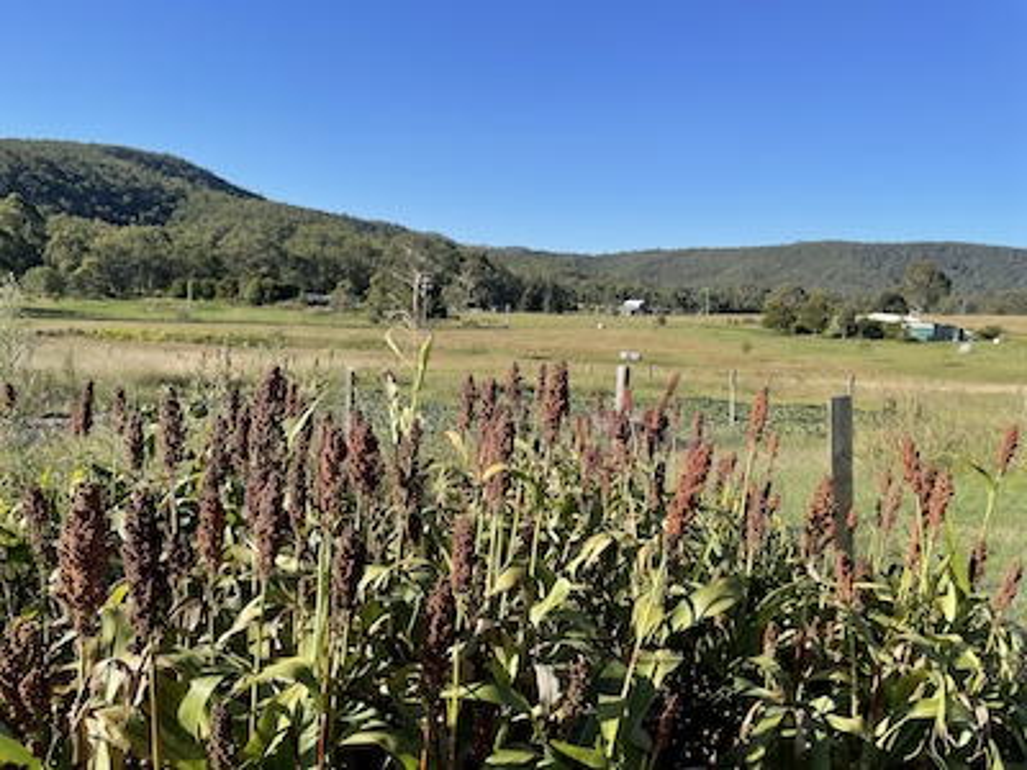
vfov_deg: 53.1
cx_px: 514
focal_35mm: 26
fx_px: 771
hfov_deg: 67.3
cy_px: 385
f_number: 1.6
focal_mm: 4.2
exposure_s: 1/2174
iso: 32
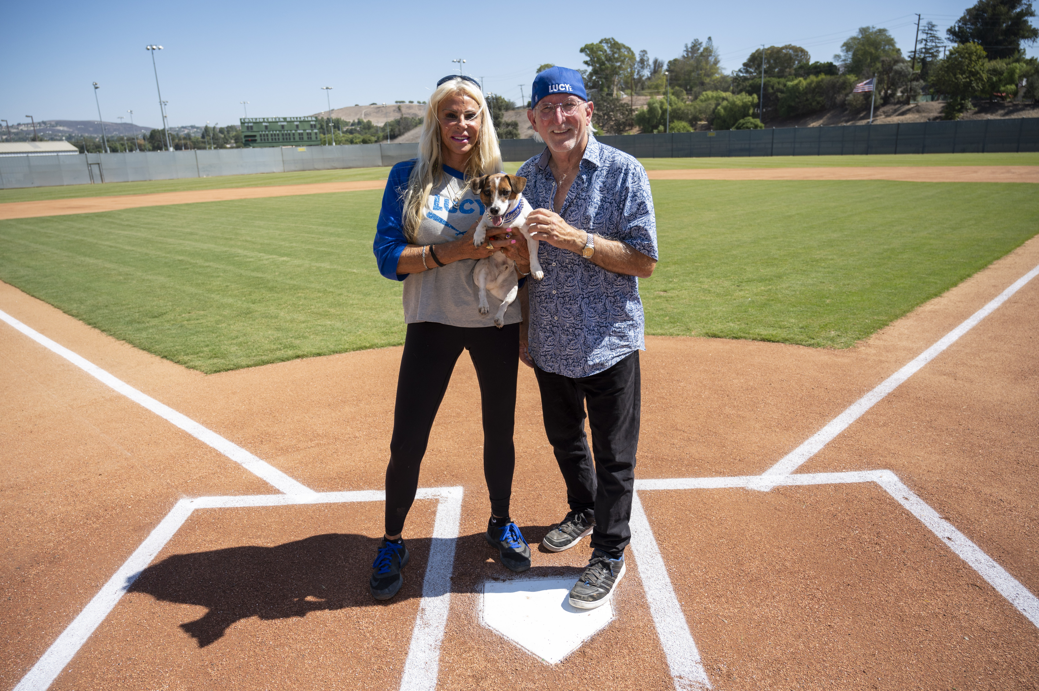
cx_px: 520
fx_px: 692
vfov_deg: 53.1
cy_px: 346
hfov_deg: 73.8
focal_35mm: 24
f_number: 4
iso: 320
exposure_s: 1/2000
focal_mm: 24
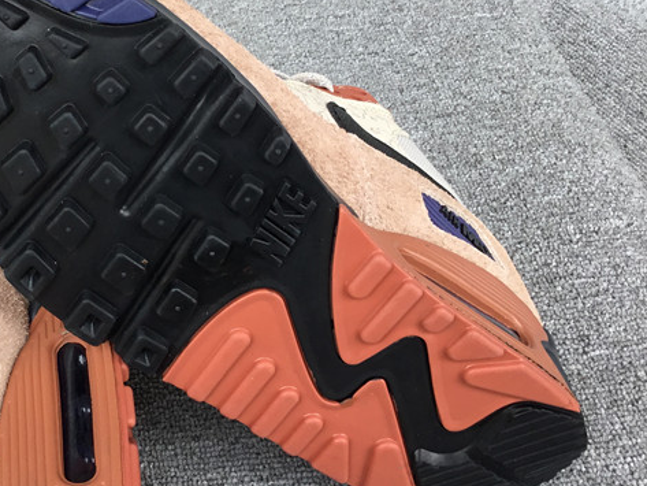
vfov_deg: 24.8
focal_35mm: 59
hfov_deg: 31.7
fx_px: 1103
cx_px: 114
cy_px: 217
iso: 25
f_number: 2.4
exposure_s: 1/295
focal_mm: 3.3
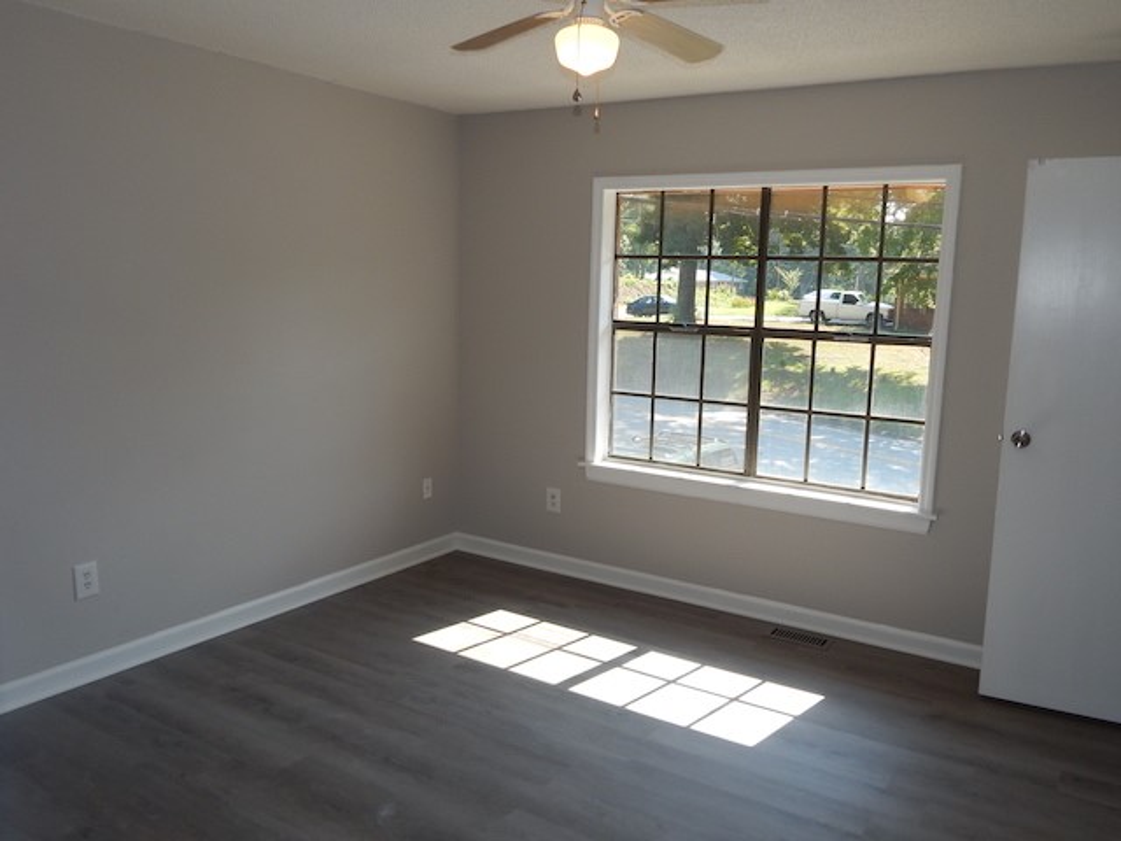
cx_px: 560
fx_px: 907
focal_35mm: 28
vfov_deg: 49.7
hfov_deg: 63.4
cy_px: 420
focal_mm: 5.1
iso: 125
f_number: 3.2
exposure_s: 1/250
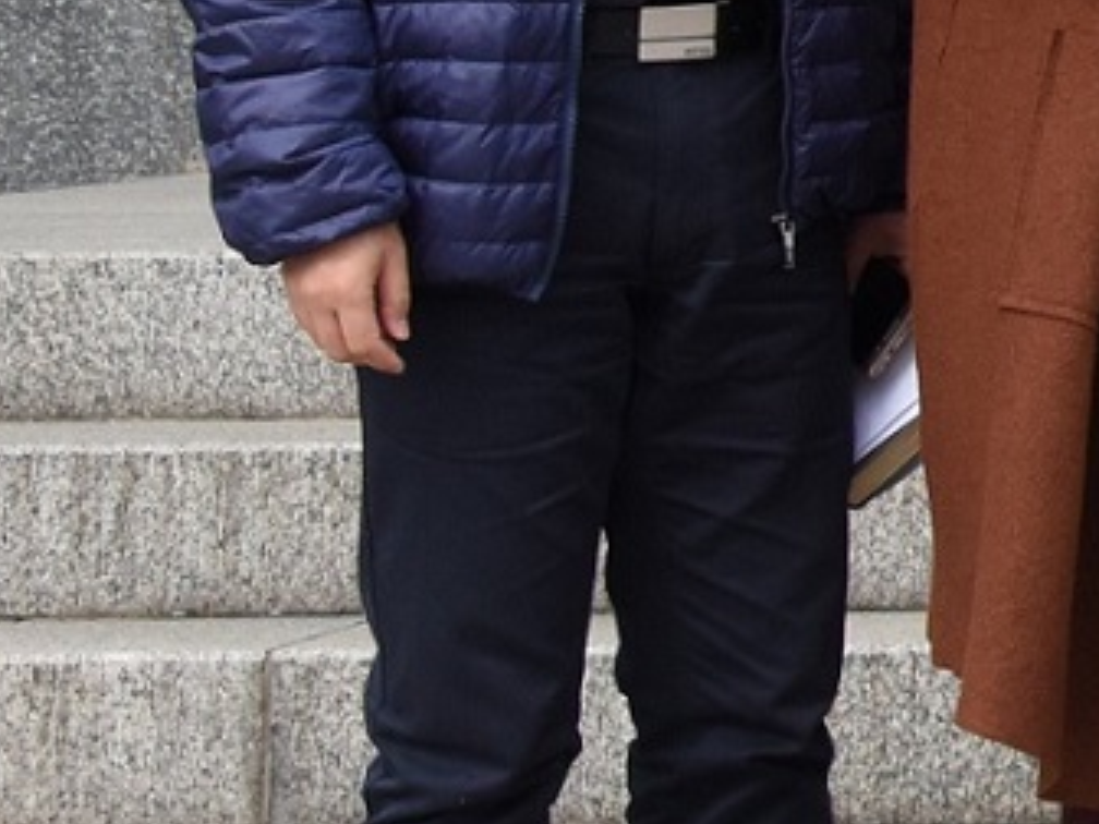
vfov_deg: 5.8
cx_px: 3029
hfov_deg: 7.2
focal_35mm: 252
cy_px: -383
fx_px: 8001
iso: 1000
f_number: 11
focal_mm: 40
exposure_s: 1/500
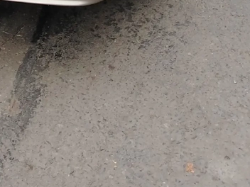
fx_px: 657
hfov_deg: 21.2
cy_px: -153
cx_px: 45
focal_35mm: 91
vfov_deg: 14.3
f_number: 1.75
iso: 275
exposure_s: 1/100
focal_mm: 5.25
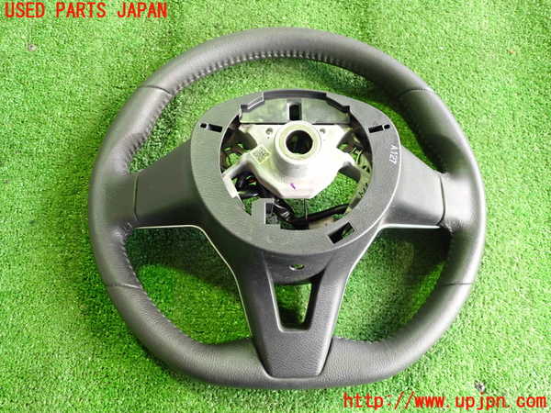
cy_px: 206
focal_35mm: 30
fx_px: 478
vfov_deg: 46.8
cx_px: 276
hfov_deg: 60.0
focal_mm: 5.4
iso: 500
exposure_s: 1/30
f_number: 2.3
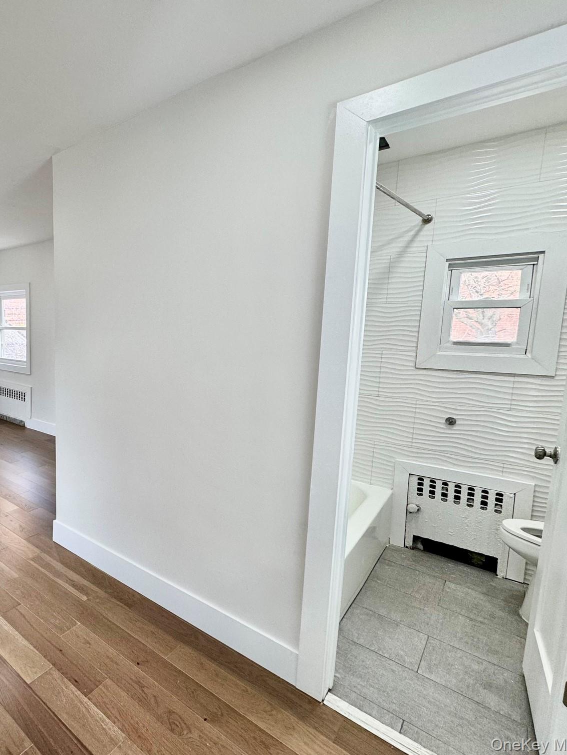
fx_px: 415
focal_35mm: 19
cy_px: 372
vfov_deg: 84.7
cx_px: 80
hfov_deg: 60.5
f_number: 2.2
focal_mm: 2.22
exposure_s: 1/120
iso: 125
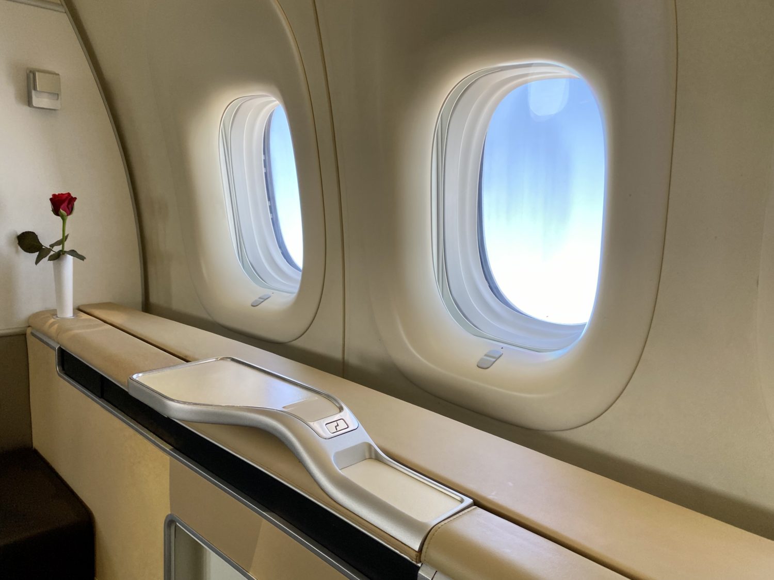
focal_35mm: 26
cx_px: 387
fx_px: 581
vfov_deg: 53.1
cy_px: 290
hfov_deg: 67.3
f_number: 1.8
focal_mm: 4.25
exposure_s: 1/111
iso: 50
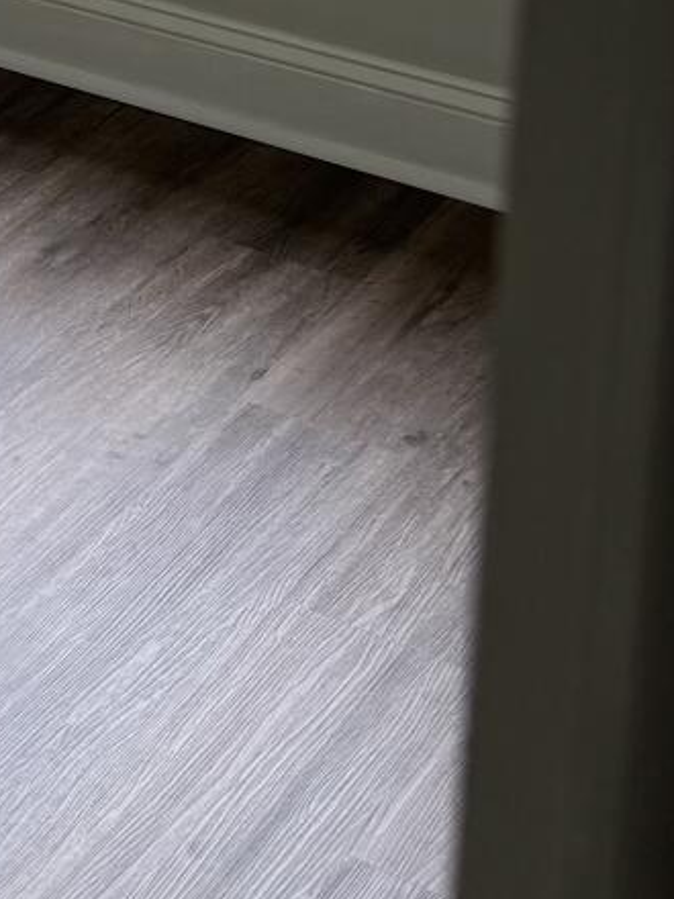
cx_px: -846
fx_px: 2830
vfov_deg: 16.3
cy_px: -482
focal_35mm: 109
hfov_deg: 11.6
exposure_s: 1/125
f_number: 1.78
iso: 64
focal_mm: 6.76
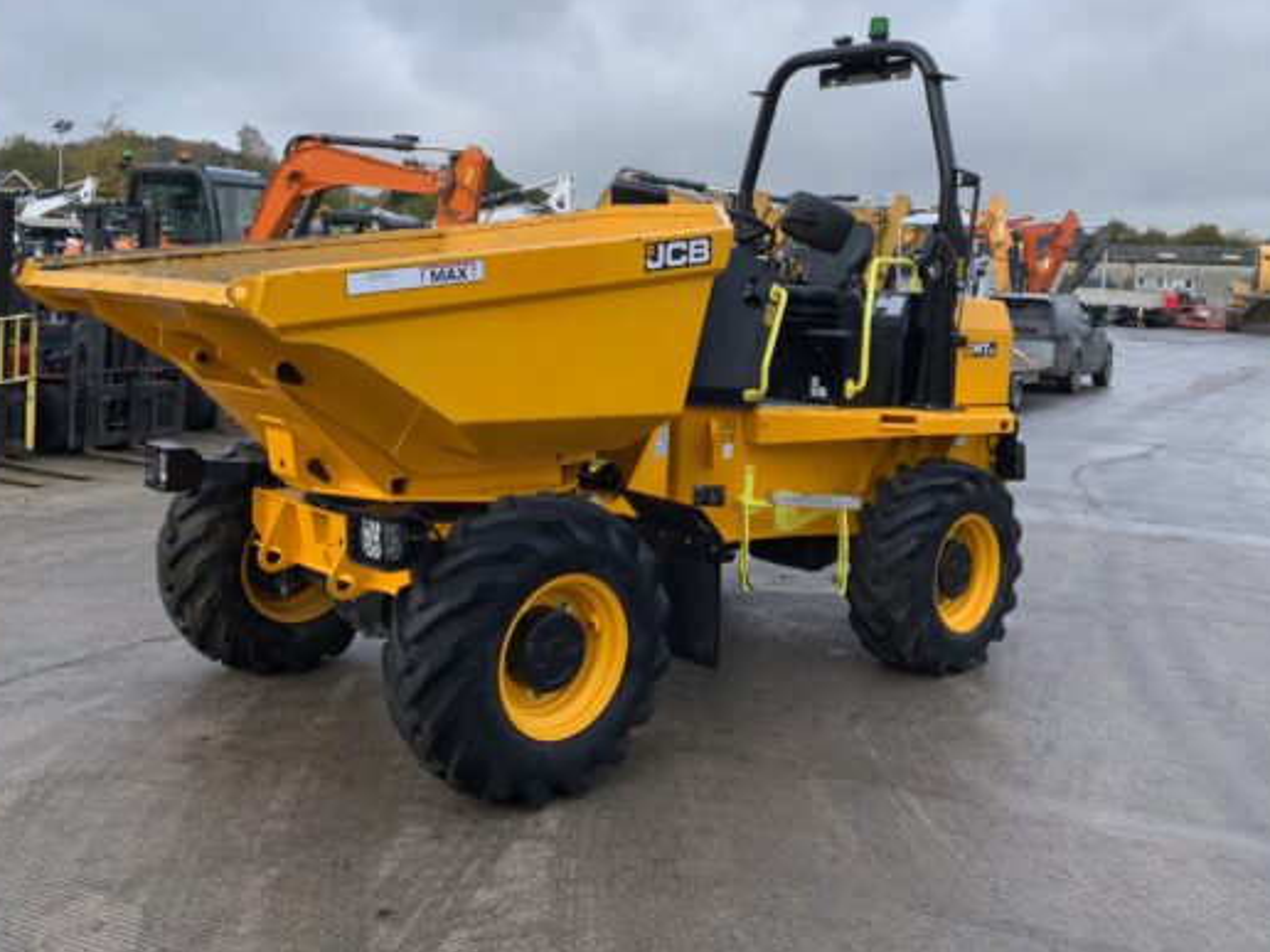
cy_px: 367
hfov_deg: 51.3
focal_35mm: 36
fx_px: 1321
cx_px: 674
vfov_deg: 39.4
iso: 25
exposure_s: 1/122
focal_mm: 3
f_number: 1.8
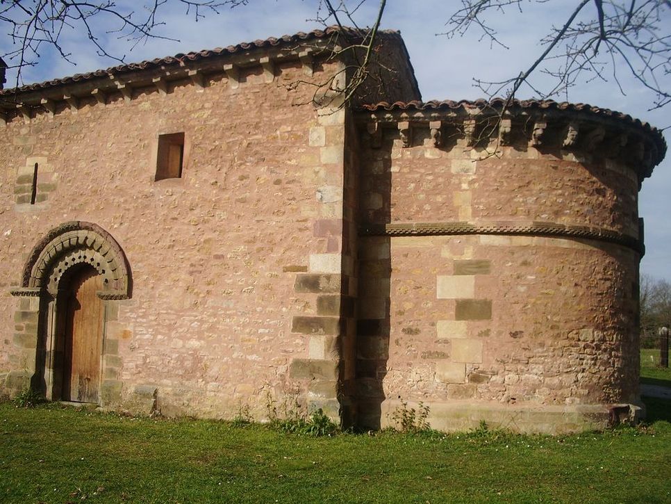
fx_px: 679
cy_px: 252
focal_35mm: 35
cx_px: 336
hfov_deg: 52.6
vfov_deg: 40.7
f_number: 4.3
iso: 50
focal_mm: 5.8
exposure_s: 1/500
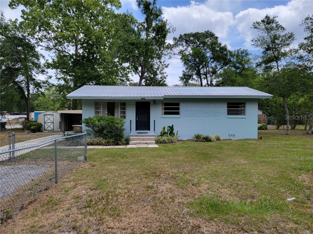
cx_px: 156
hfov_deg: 71.6
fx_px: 217
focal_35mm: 24
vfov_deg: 56.8
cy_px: 117
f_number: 1.8
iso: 16
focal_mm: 6.7
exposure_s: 1/880
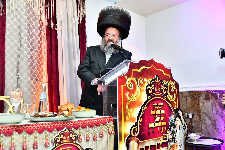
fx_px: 219
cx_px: 112
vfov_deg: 37.8
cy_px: 75
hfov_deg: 54.4
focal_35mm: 35
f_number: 5
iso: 1250
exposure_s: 1/160
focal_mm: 35
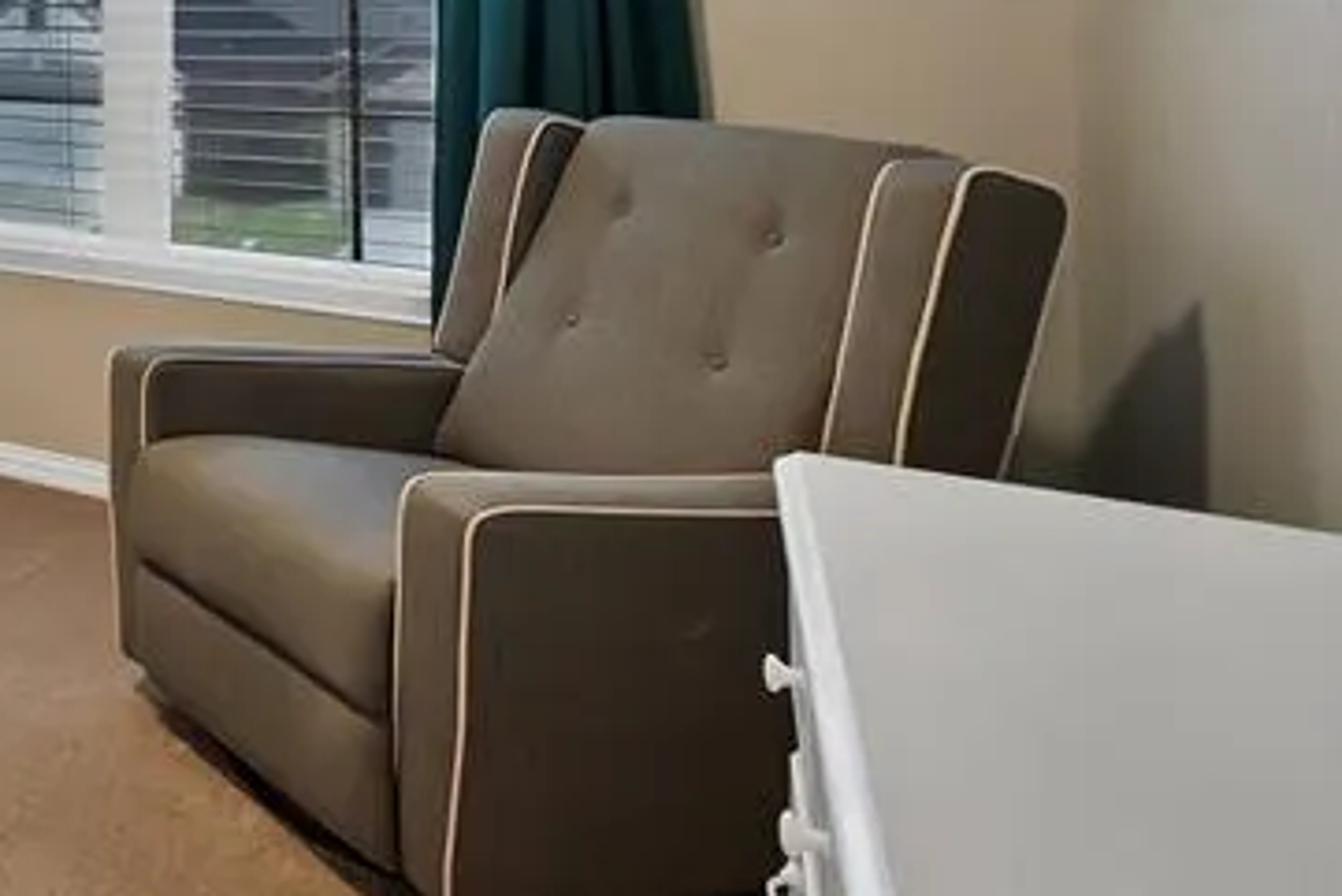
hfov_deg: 32.7
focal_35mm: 34
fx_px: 1268
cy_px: -20
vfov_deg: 34.9
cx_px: -550
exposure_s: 1/2.5
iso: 640
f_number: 9
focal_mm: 12
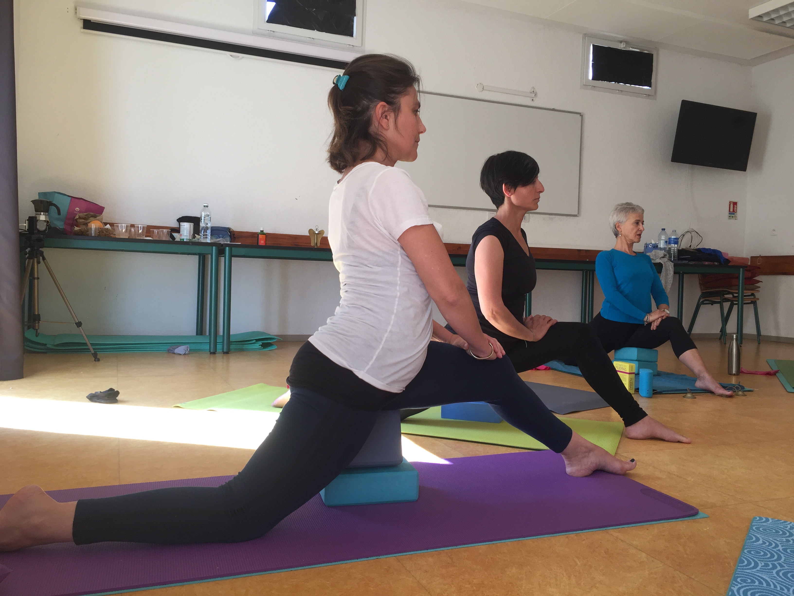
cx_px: 397
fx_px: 665
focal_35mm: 29
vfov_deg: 48.2
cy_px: 298
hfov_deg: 61.7
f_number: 2.2
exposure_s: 1/100
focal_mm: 4.15
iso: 50
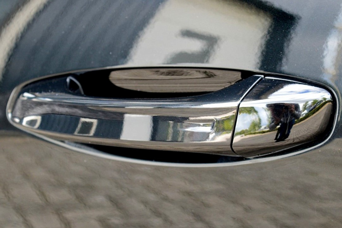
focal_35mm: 82
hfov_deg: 24.6
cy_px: 114
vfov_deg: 16.6
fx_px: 784
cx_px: 171
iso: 800
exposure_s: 1/60
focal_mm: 55
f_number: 7.1
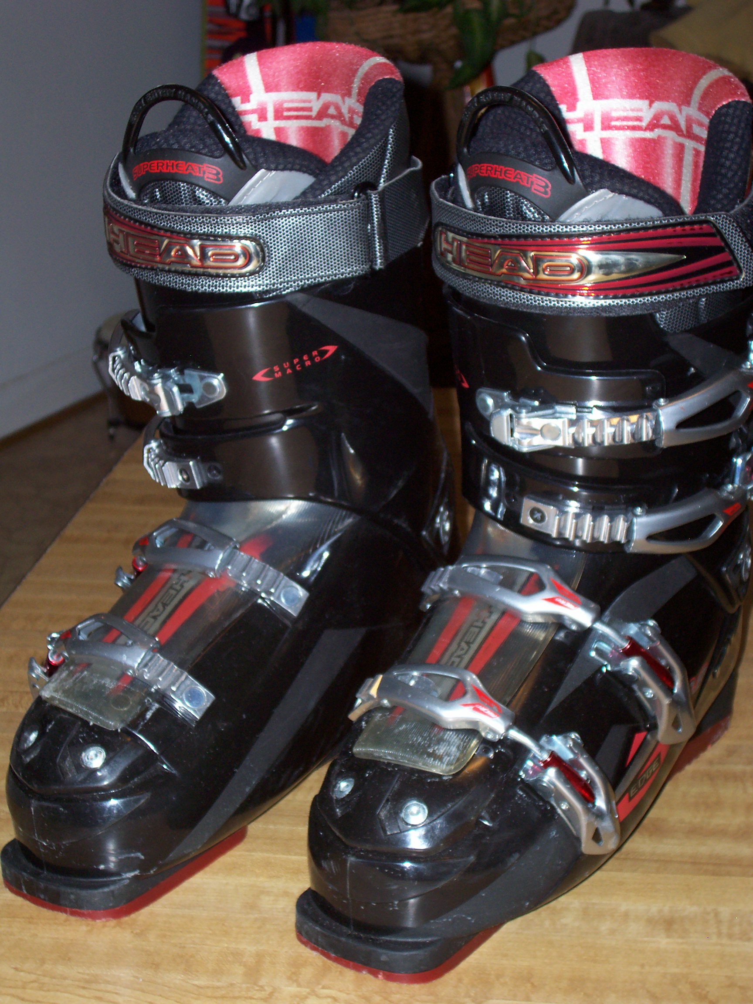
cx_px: 376
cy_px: 502
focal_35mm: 65
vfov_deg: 29.8
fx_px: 1885
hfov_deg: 22.6
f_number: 3.6
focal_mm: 10.8
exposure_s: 1/78.4
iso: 80
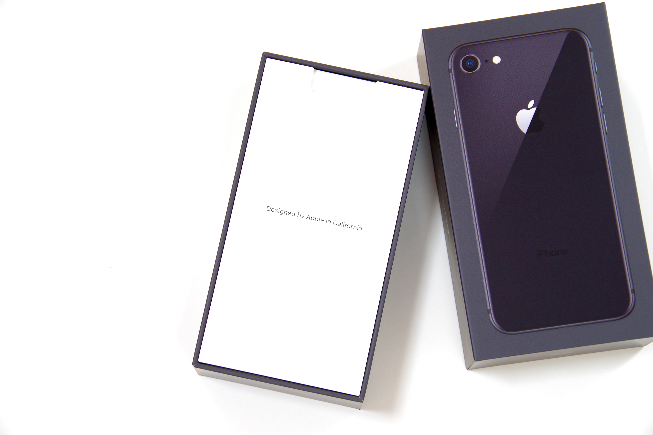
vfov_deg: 11.7
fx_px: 2122
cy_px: 218
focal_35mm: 117
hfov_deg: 17.5
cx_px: 326
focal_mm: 78
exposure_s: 1/1.67
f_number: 10
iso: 100
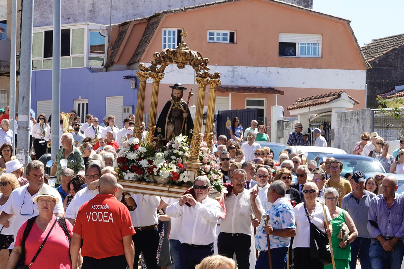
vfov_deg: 8.2
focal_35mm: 167
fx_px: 1874
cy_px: 143
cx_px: 179
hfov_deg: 12.3
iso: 100
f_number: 8
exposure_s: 1/100
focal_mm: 46.41
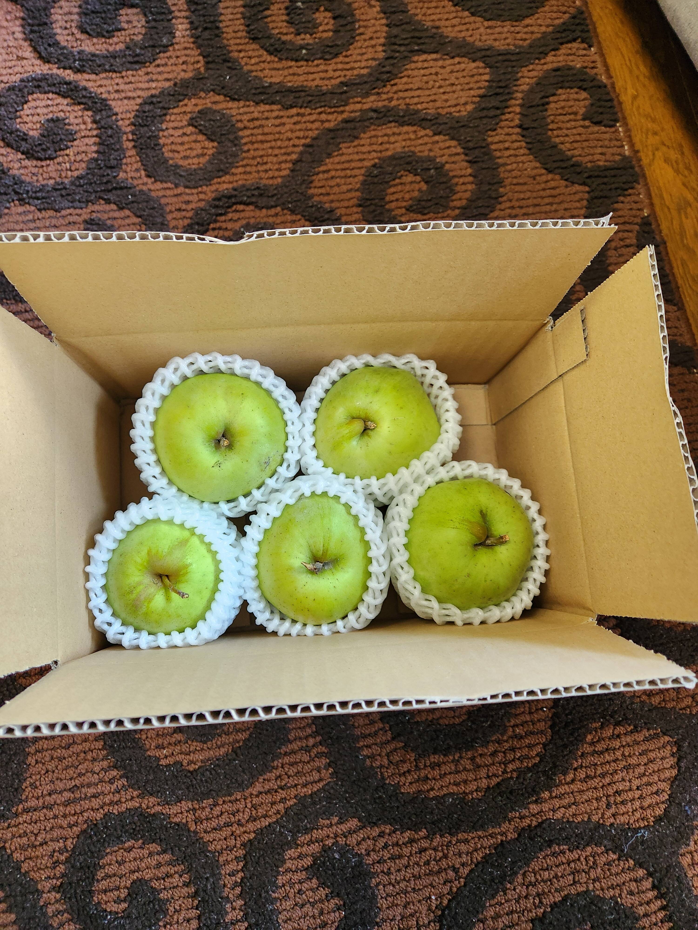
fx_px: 618
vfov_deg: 73.9
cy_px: 465
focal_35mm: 23
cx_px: 349
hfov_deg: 58.9
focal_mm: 5.4
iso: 400
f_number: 1.8
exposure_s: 1/100
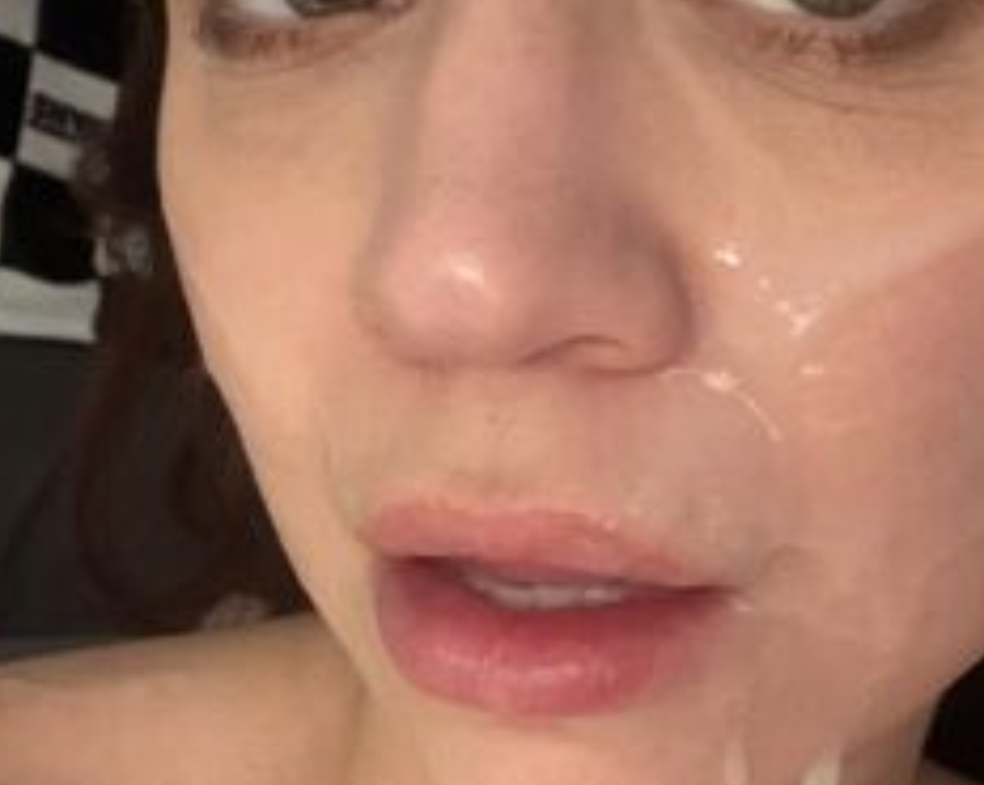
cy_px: 583
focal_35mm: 59
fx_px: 1716
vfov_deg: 25.5
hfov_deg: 31.7
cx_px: 683
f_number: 1.9
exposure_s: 1/24
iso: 640
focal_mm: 2.71
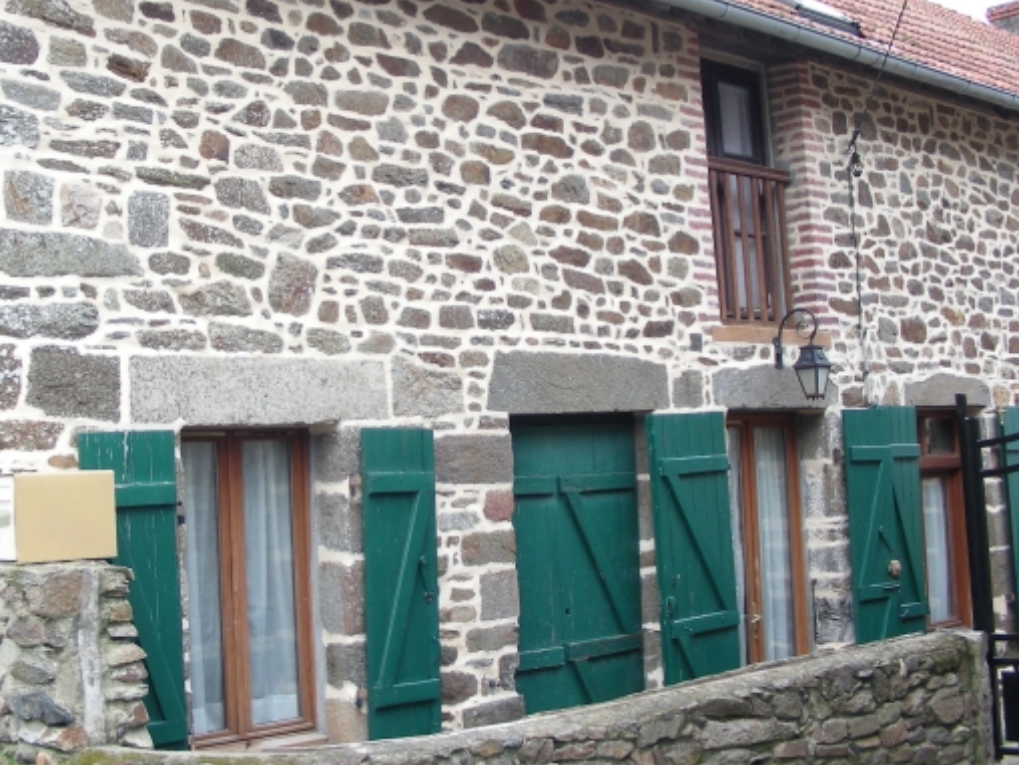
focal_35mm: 51
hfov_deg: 37.4
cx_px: 413
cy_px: 297
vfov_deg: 28.5
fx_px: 1501
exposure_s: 1/31.5
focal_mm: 6.3
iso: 50
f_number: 3.5
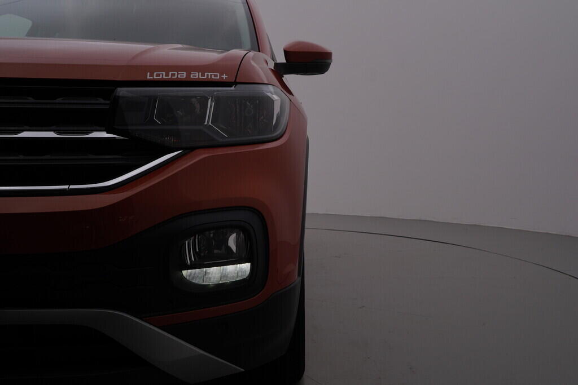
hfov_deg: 53.1
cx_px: 289
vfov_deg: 36.9
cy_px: 192
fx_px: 578
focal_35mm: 36
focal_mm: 24
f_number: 6.3
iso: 125
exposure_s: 1/200
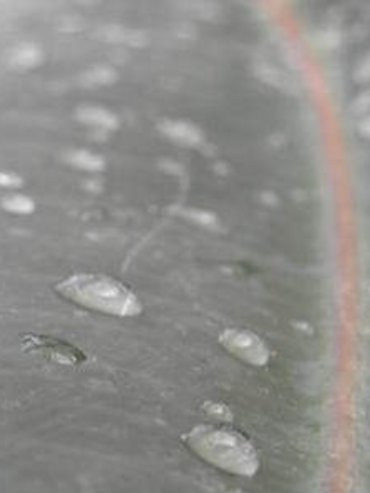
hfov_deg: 13.4
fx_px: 1567
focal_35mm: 110
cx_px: 85
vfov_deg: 17.5
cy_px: 465
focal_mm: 9.22
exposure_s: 1/13
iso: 125
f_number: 3.5
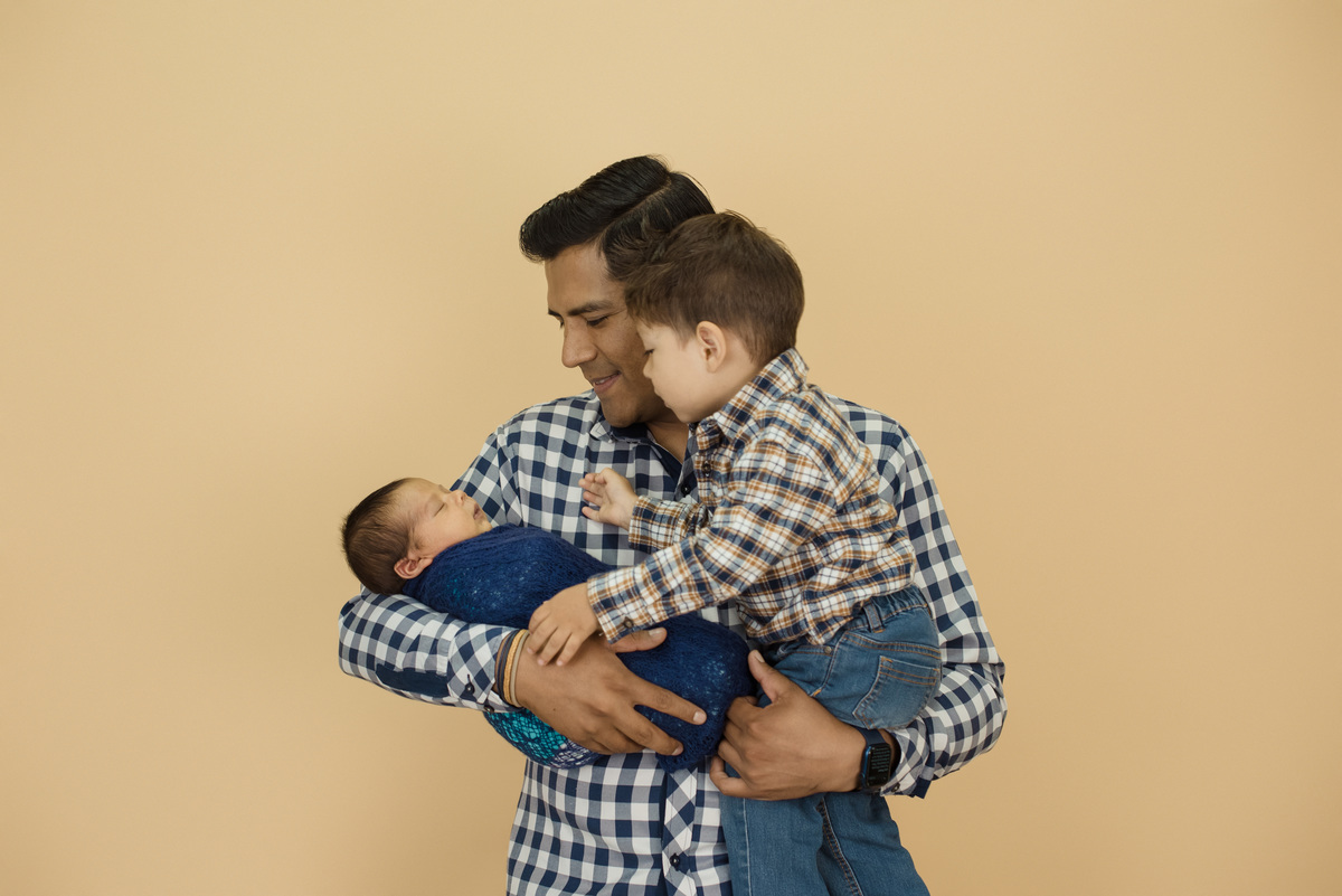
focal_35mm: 50
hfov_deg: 39.6
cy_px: 448
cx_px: 671
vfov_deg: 27.0
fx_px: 1864
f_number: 4
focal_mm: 50
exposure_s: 1/125
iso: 1250
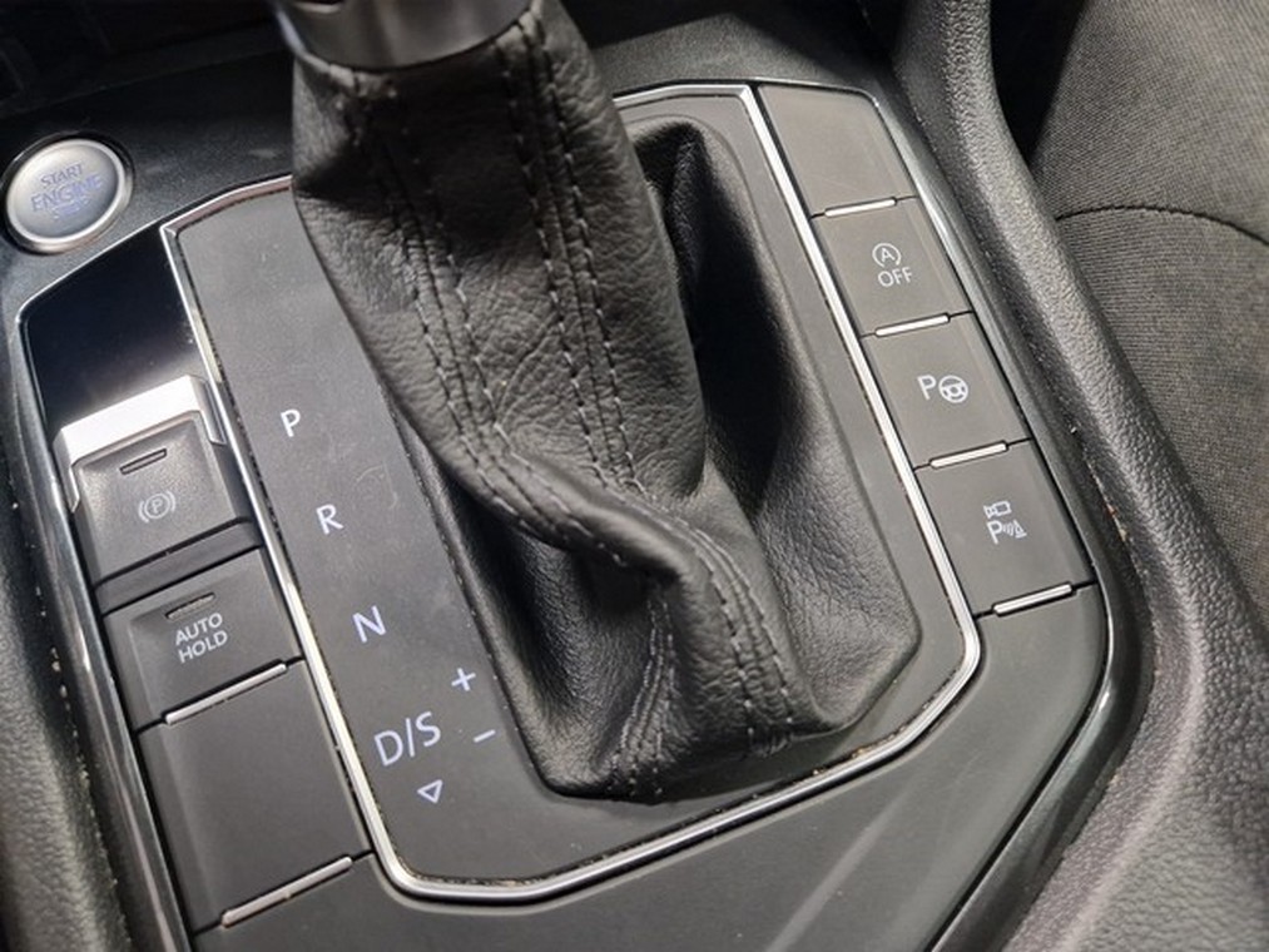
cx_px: 634
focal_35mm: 23
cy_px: 476
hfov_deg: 73.9
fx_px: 843
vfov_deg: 58.9
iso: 1000
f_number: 1.8
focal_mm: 5.4
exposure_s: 1/100
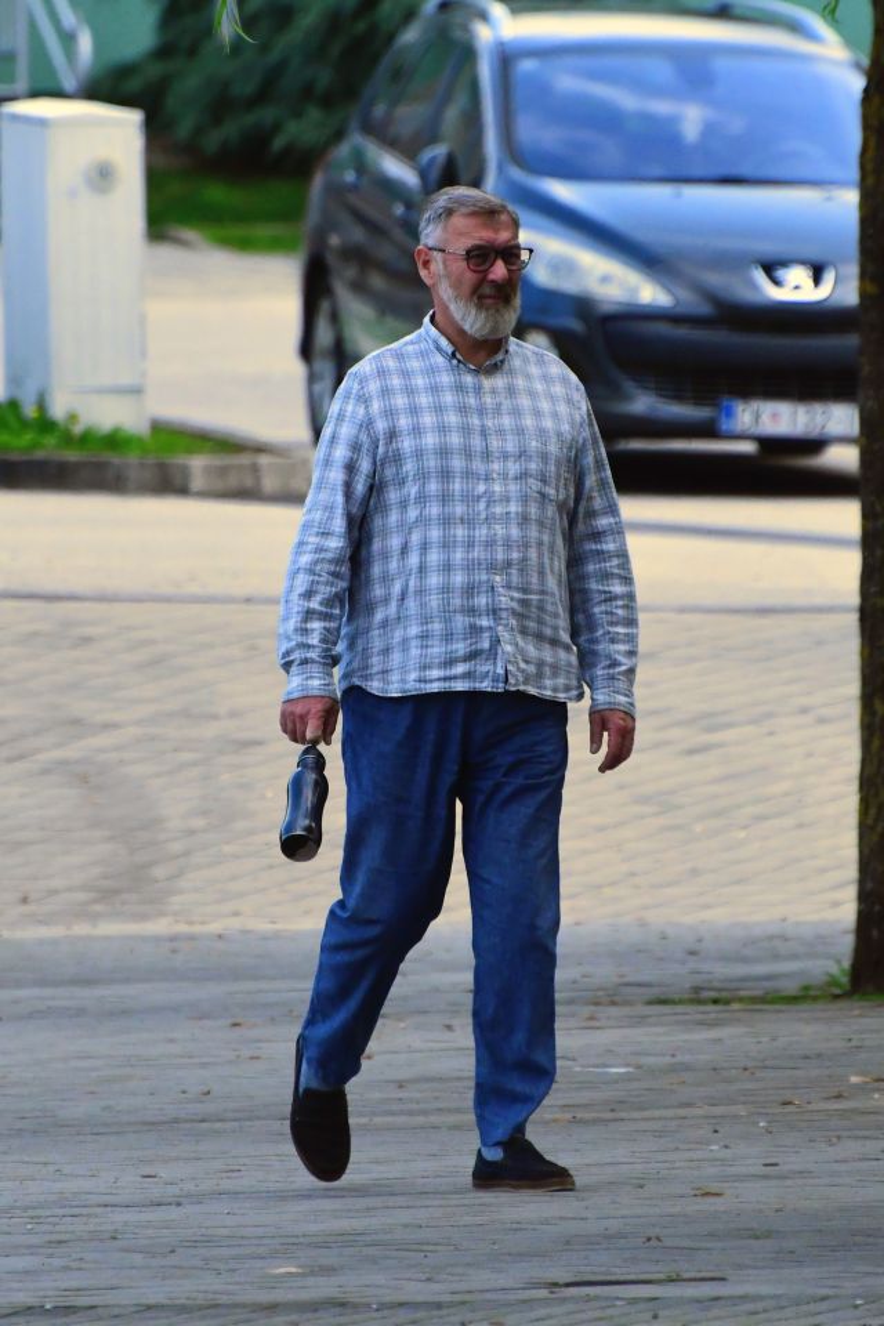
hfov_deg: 3.1
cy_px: 663
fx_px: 16574
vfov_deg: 4.6
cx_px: 442
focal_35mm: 450
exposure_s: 1/5000
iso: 1600
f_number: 6.3
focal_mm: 300
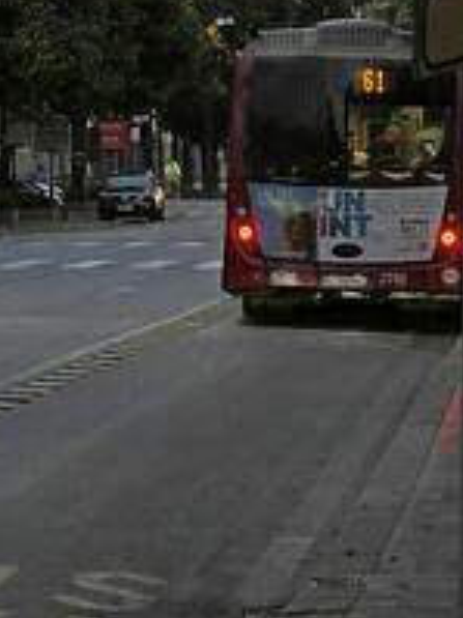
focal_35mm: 259
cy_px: -255
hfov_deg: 5.7
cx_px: -227
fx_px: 4624
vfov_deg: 7.5
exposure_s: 1/100
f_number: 5.6
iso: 1000
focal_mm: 43
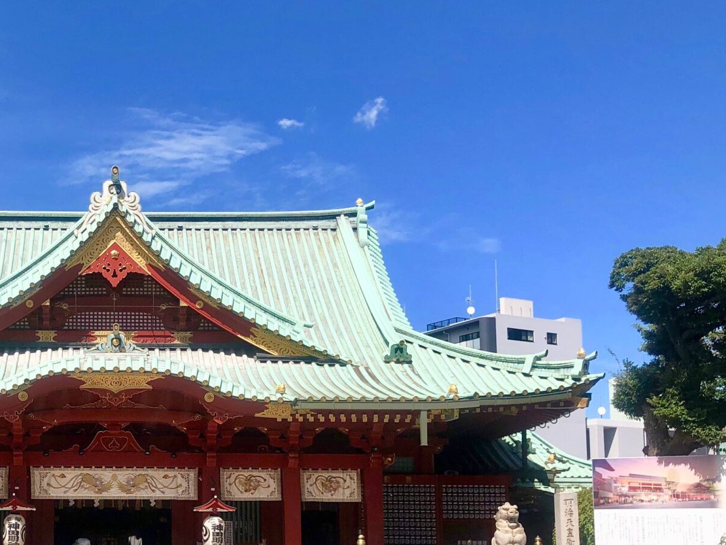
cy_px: 428
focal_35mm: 56
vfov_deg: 25.7
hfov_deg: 32.7
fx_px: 1174
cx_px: 80
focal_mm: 4
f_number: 1.8
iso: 20
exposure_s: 1/2183
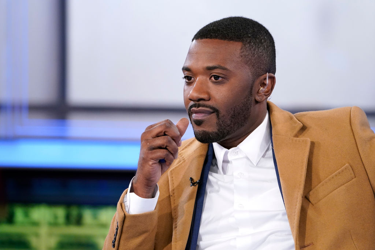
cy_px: 125
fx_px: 2636
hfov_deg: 8.1
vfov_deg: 5.4
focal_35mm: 253
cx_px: 188
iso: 4000
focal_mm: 253
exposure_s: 1/125
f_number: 5.6
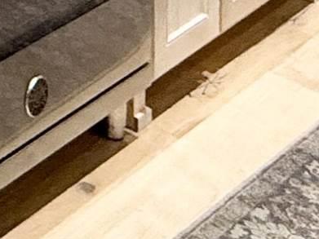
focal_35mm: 110
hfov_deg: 13.1
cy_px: -549
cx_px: -463
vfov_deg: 9.4
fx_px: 1013
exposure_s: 1/120
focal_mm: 2.22
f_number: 2.2
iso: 320
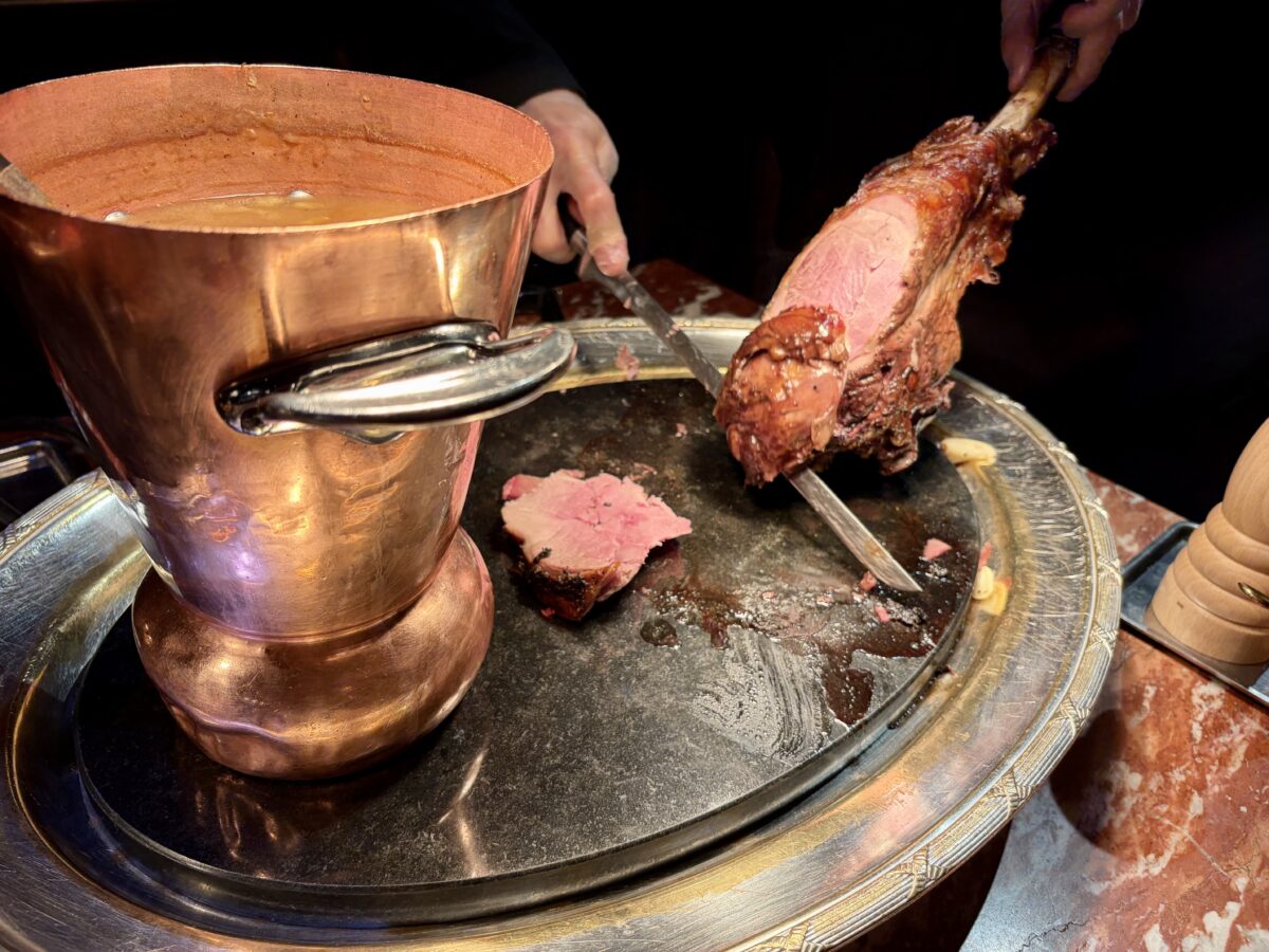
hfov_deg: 67.3
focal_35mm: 26
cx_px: 634
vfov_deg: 53.1
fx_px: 953
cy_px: 476
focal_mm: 5.96
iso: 40
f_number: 1.6
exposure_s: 1/100
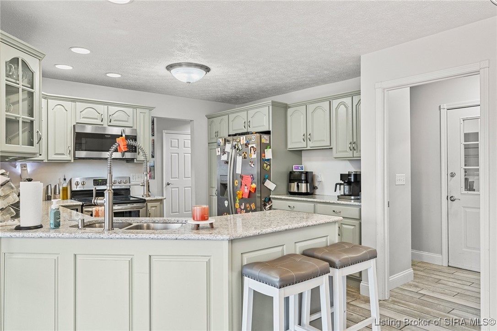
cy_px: 166
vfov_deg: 53.1
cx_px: 248
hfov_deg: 73.8
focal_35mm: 24
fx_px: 331
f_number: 7.1
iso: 2000
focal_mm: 24
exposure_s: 1/6
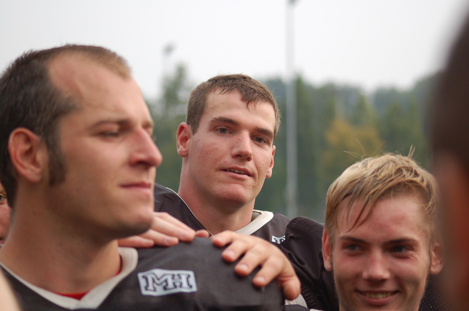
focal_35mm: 105
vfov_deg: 13.0
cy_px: 156
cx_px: 234
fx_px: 1365
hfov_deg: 19.5
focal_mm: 70
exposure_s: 1/800
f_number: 4
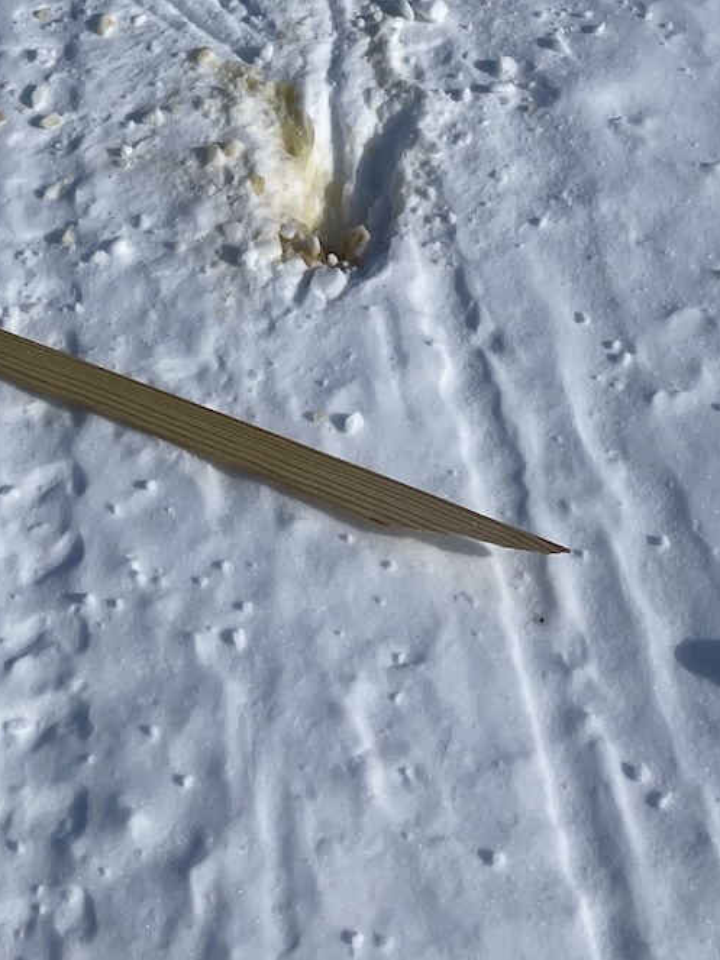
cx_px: 355
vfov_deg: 24.8
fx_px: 1886
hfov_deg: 21.6
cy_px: -287
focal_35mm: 68
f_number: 1.6
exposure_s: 1/14925
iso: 32
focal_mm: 4.2
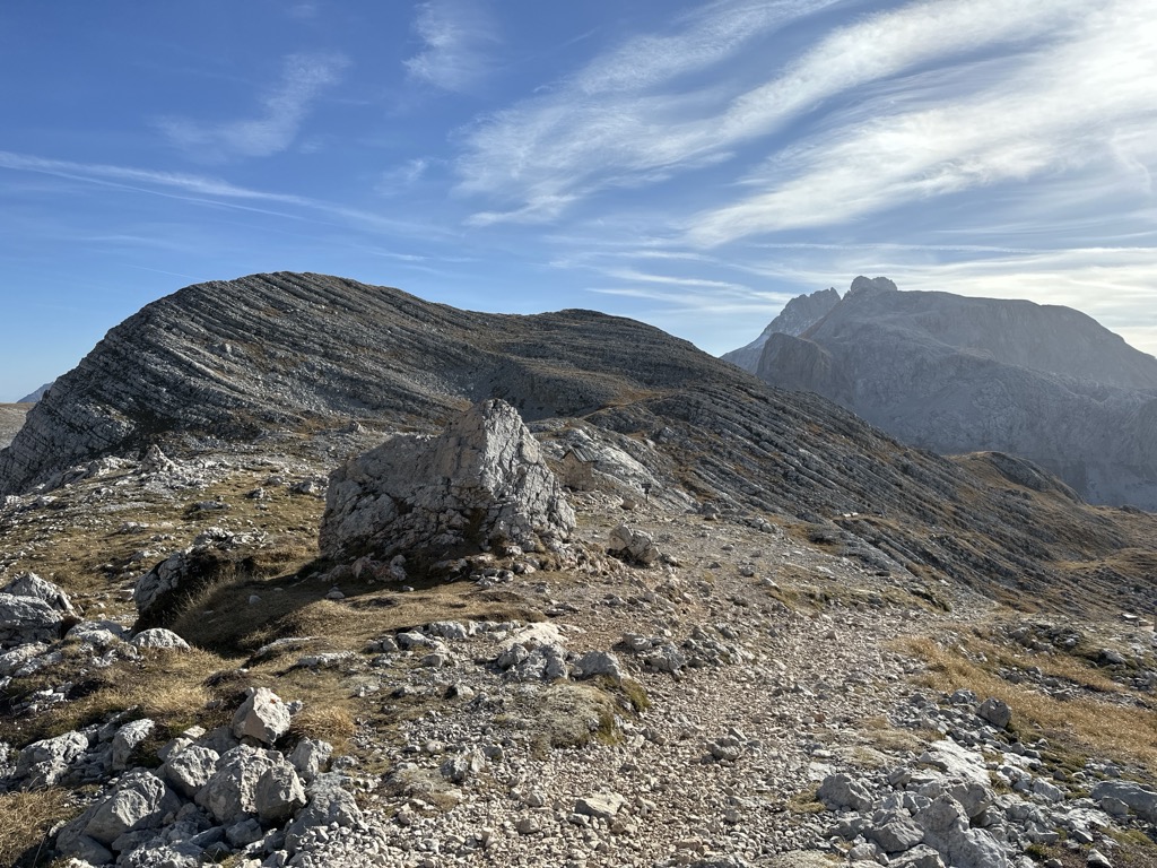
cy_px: 434
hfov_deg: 71.6
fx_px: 802
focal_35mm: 24
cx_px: 578
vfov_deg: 56.8
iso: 80
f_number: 1.78
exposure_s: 1/5525
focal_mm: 6.86
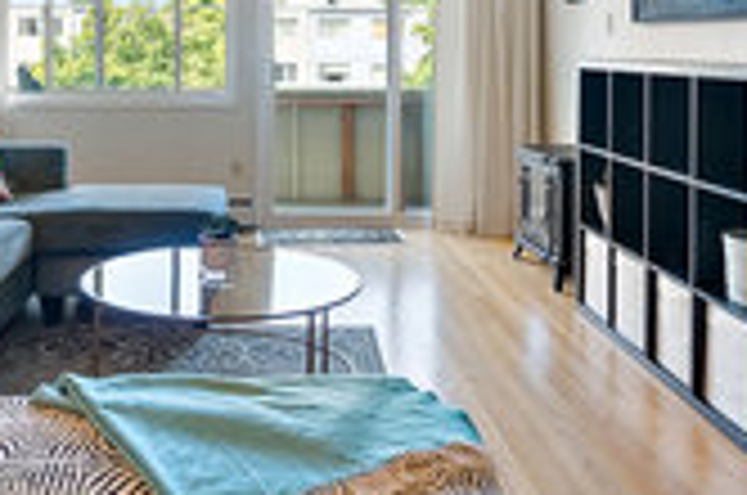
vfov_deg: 30.4
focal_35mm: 42
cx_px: 268
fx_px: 870
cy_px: 54
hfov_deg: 46.0
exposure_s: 1/4
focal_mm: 16
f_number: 7.1
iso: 320
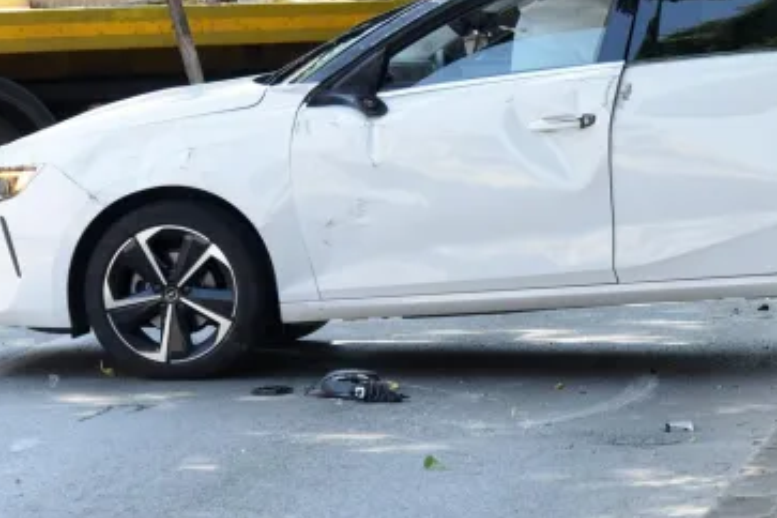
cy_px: 89
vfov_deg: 5.2
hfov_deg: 7.8
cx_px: 651
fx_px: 5654
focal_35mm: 262
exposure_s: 1/320
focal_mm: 125
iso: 640
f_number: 5.6
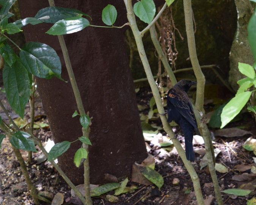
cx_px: 182
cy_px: 106
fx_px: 892
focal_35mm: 118
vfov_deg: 13.1
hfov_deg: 16.3
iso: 400
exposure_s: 1/125
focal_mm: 55
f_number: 5.6
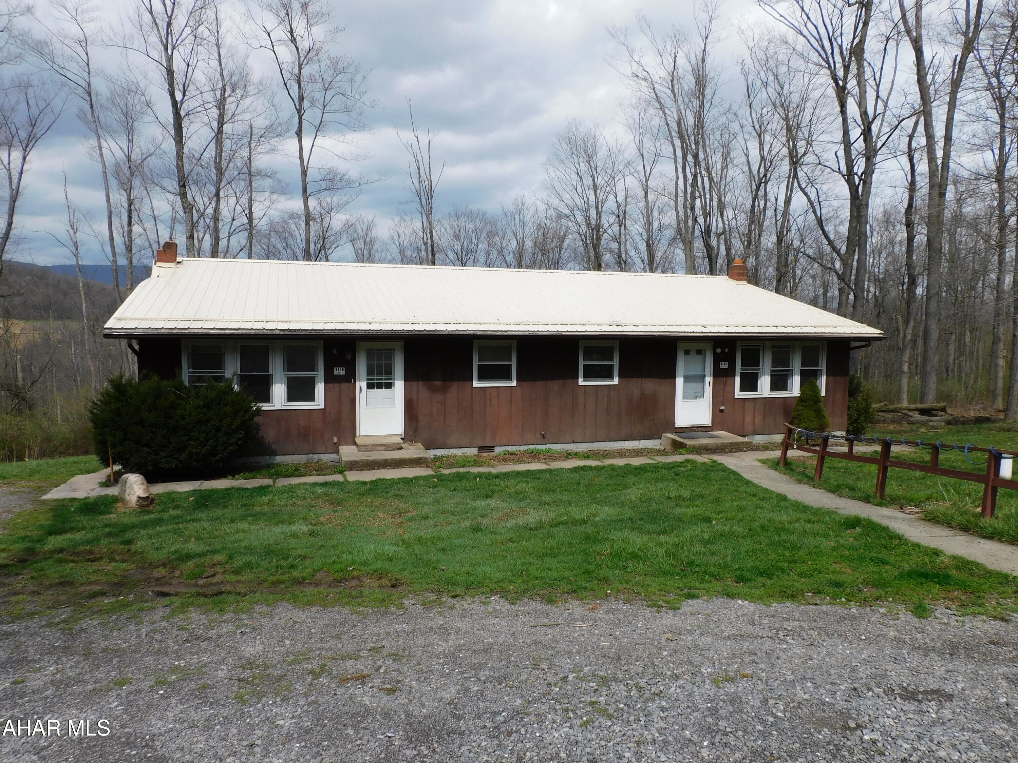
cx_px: 509
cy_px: 382
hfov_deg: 71.6
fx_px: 706
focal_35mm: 24
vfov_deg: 56.8
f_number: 3.8
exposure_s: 1/1600
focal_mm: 4.3
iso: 125
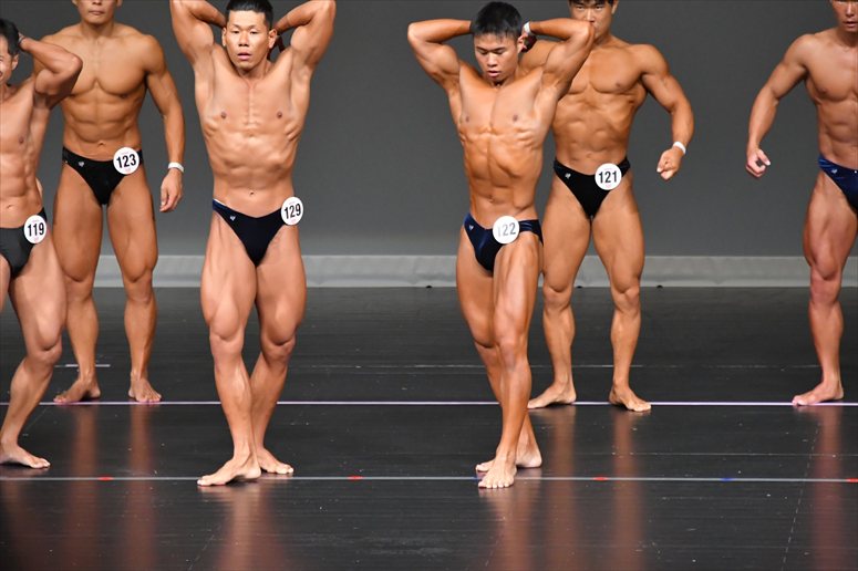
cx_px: 429
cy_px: 286
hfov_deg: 6.0
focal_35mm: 345
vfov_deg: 4.0
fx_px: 8219
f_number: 5.6
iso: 5000
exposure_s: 1/400
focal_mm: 230
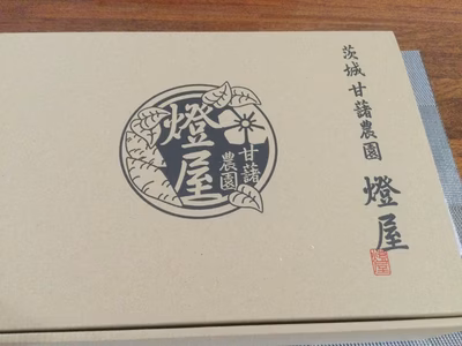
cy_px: 173
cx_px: 231
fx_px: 414
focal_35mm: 31
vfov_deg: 45.4
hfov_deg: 58.4
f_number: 2.4
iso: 500
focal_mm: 3.3
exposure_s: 1/15
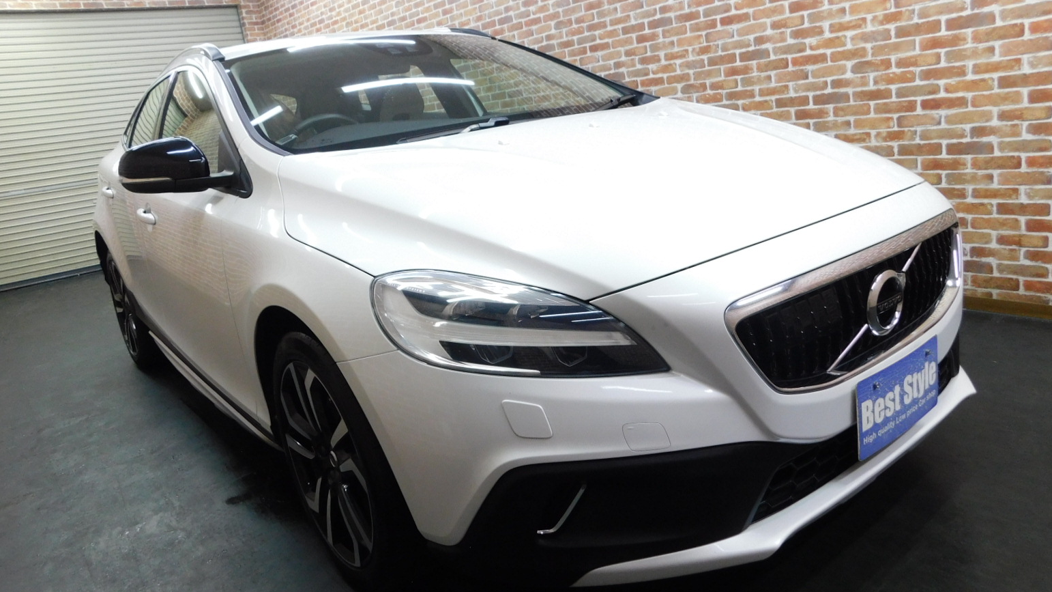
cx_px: 534
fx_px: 725
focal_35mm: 26
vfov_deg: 44.3
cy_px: 273
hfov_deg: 71.9
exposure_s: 1/30
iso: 220
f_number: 3
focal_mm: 4
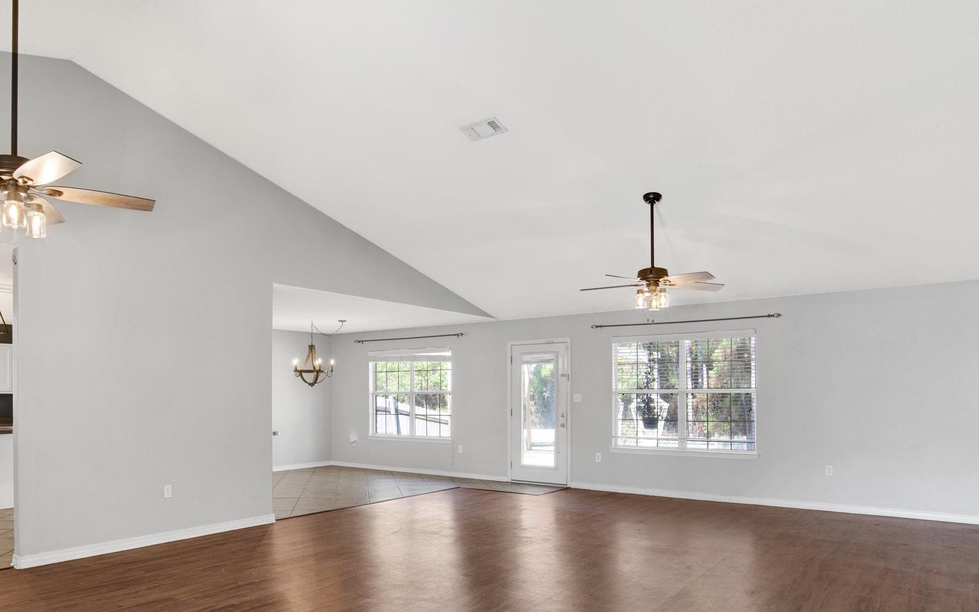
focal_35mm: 23
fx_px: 614
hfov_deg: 76.6
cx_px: 414
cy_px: 398
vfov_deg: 52.2
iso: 200
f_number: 11
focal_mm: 18
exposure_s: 1/4
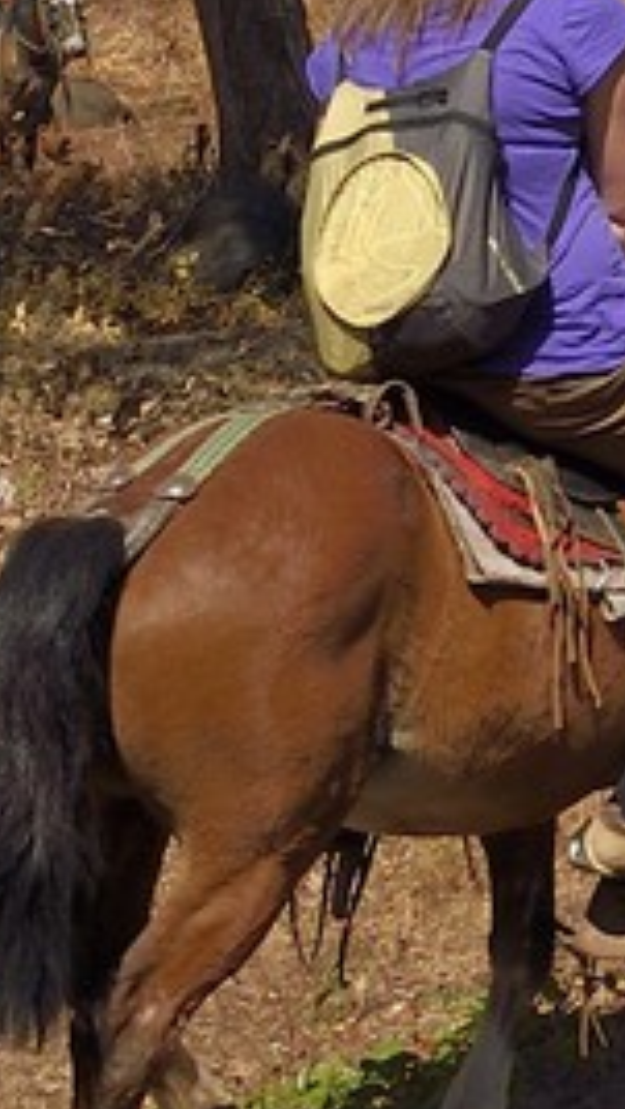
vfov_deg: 11.3
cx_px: 3050
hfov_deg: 5.3
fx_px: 5326
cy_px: -687
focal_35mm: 181
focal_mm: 29
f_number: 10
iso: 200
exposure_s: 1/400
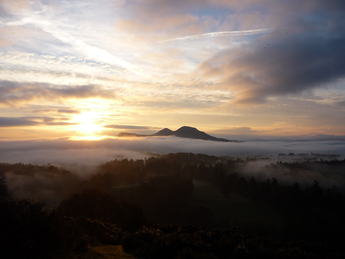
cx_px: 172
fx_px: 329
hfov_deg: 55.4
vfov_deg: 42.9
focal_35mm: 33
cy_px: 130
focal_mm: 5.5
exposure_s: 1/640
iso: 100
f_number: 2.8
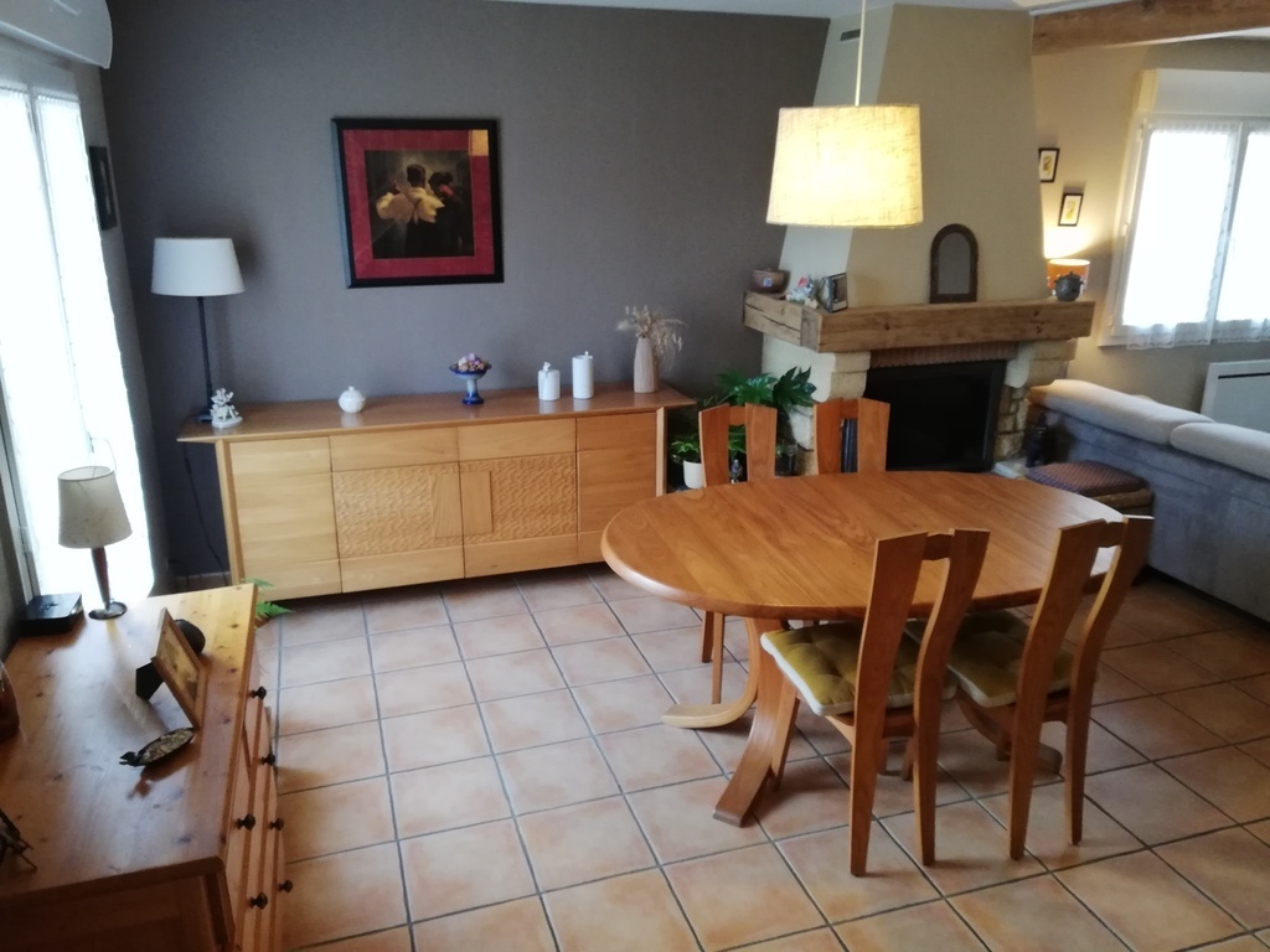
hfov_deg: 67.3
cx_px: 635
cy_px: 476
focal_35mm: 26
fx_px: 954
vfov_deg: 53.1
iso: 400
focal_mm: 3.81
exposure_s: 1/25
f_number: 2.2
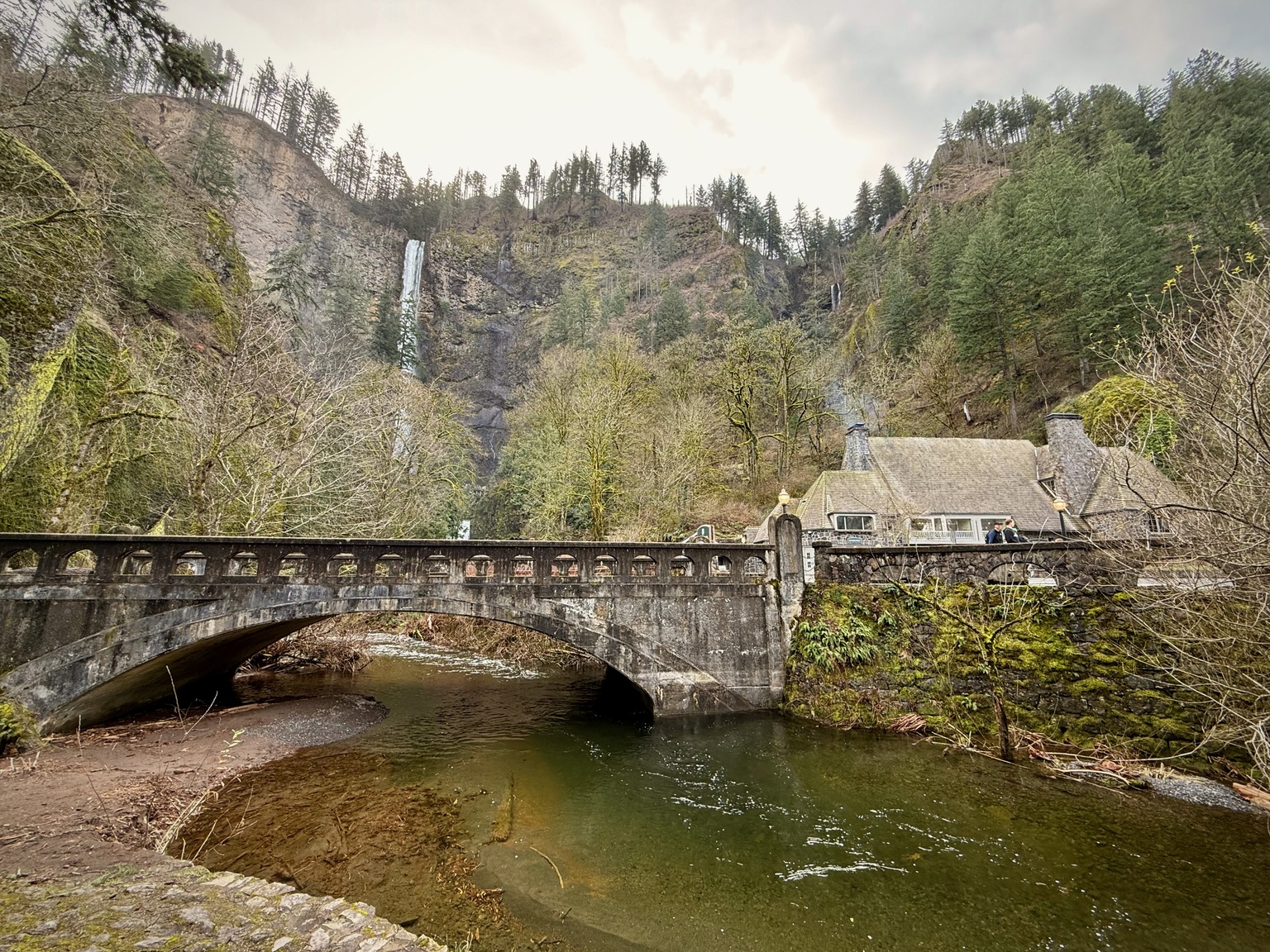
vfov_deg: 85.7
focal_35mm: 14
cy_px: 476
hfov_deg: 102.1
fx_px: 514
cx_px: 635
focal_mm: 2.22
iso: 50
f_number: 2.2
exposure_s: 1/120
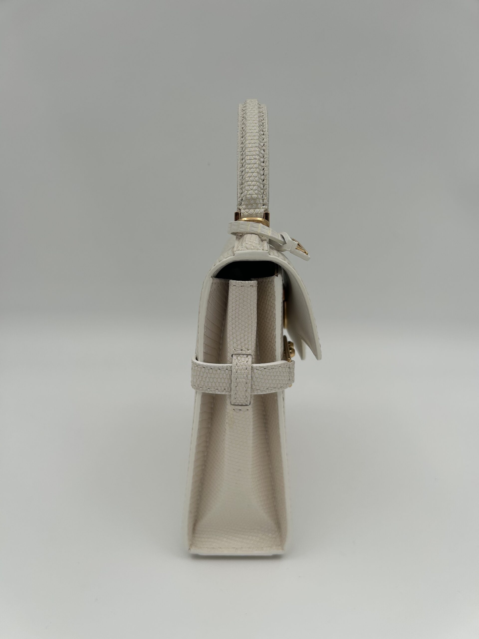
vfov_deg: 67.3
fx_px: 480
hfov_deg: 53.1
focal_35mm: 26
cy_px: 320
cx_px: 240
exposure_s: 1/1645
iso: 50
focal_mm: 5.7
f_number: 1.5
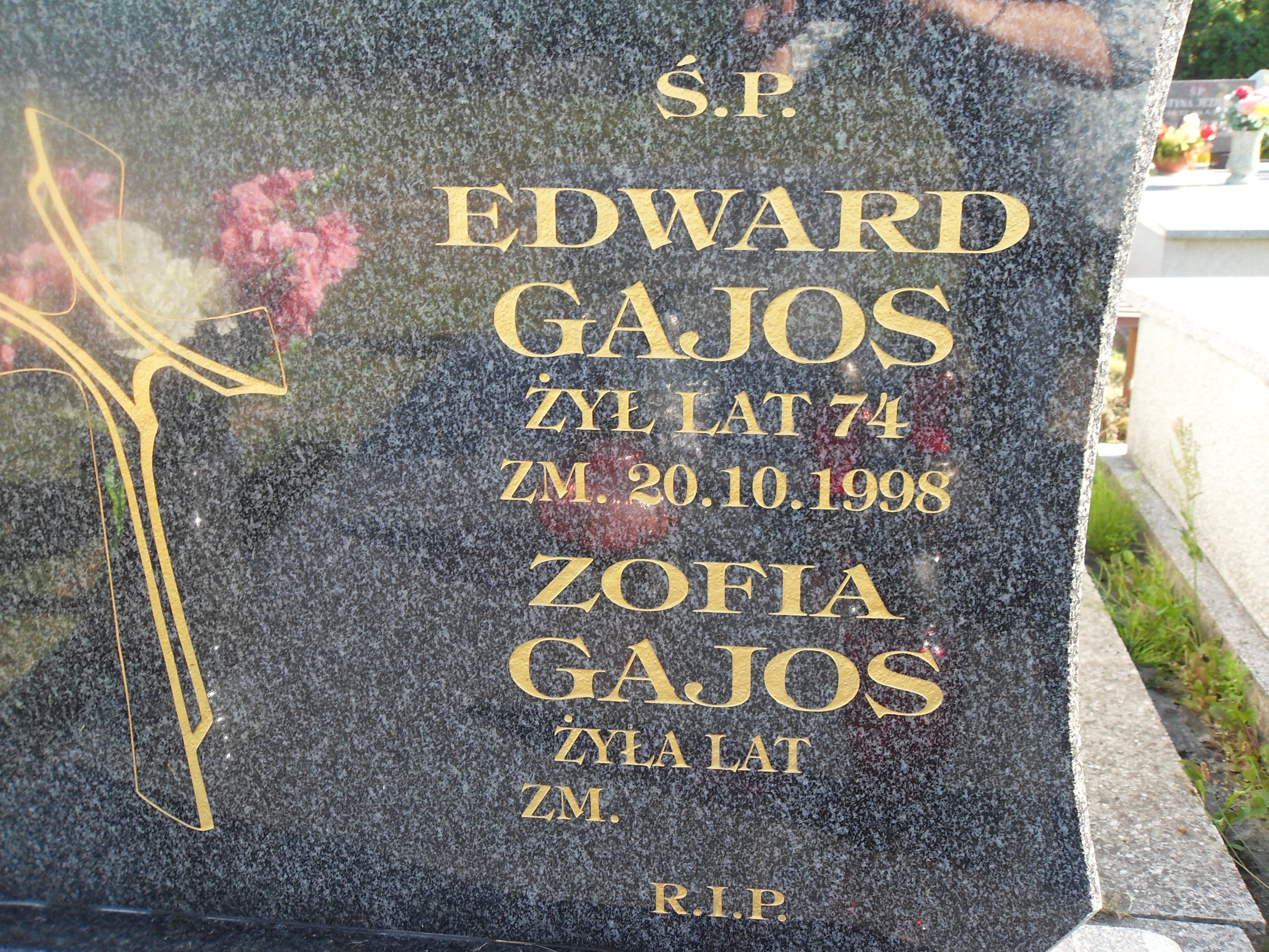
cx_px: 634
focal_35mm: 35
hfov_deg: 52.6
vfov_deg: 40.7
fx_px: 1283
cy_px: 476
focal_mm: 6.3
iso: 80
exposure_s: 1/125
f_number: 3.5
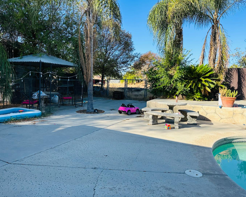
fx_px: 189
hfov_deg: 66.0
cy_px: 95
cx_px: 119
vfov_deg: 54.9
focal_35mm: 26
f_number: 1.78
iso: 80
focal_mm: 6.86
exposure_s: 1/1664
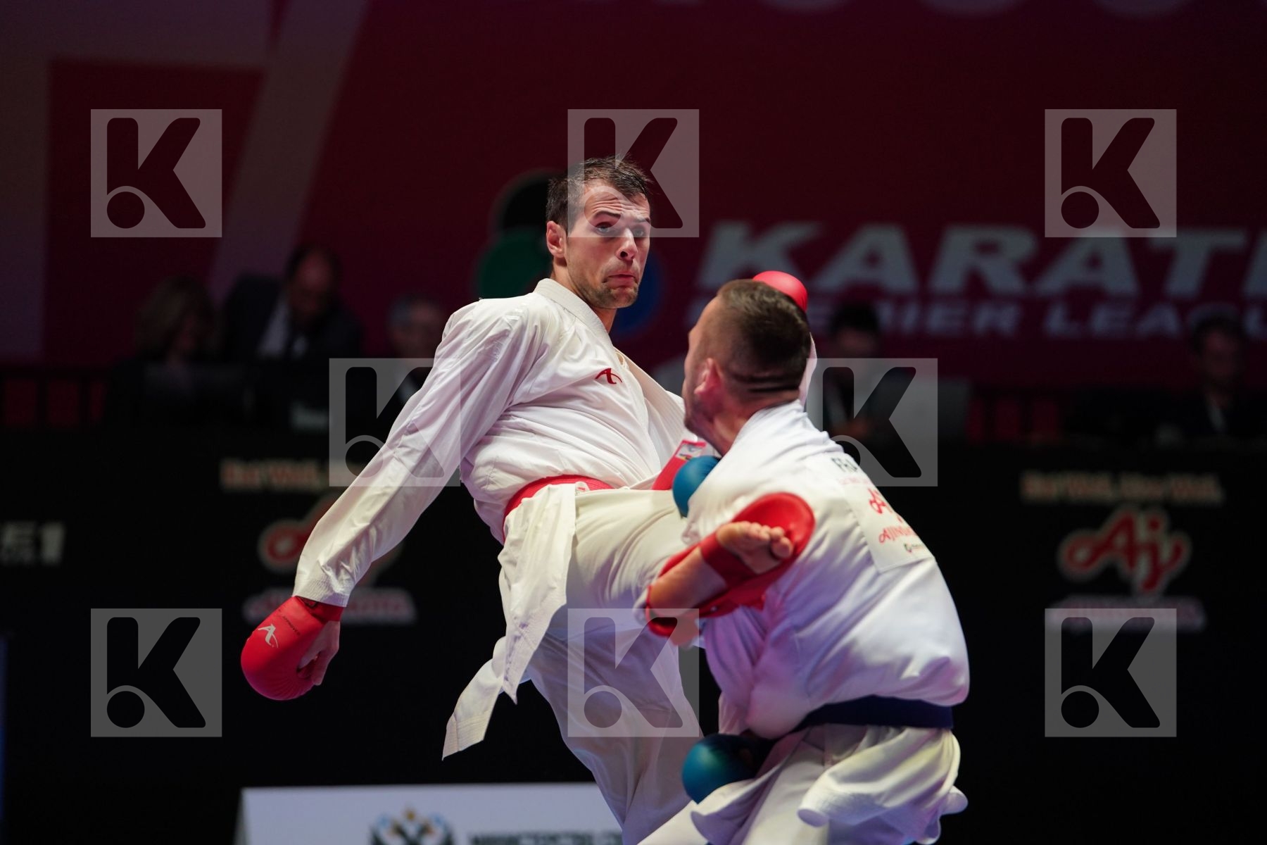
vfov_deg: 7.0
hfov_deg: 10.5
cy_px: 422
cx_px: 634
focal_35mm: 195
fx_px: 6862
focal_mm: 195
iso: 1600
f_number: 2.8
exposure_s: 1/1000
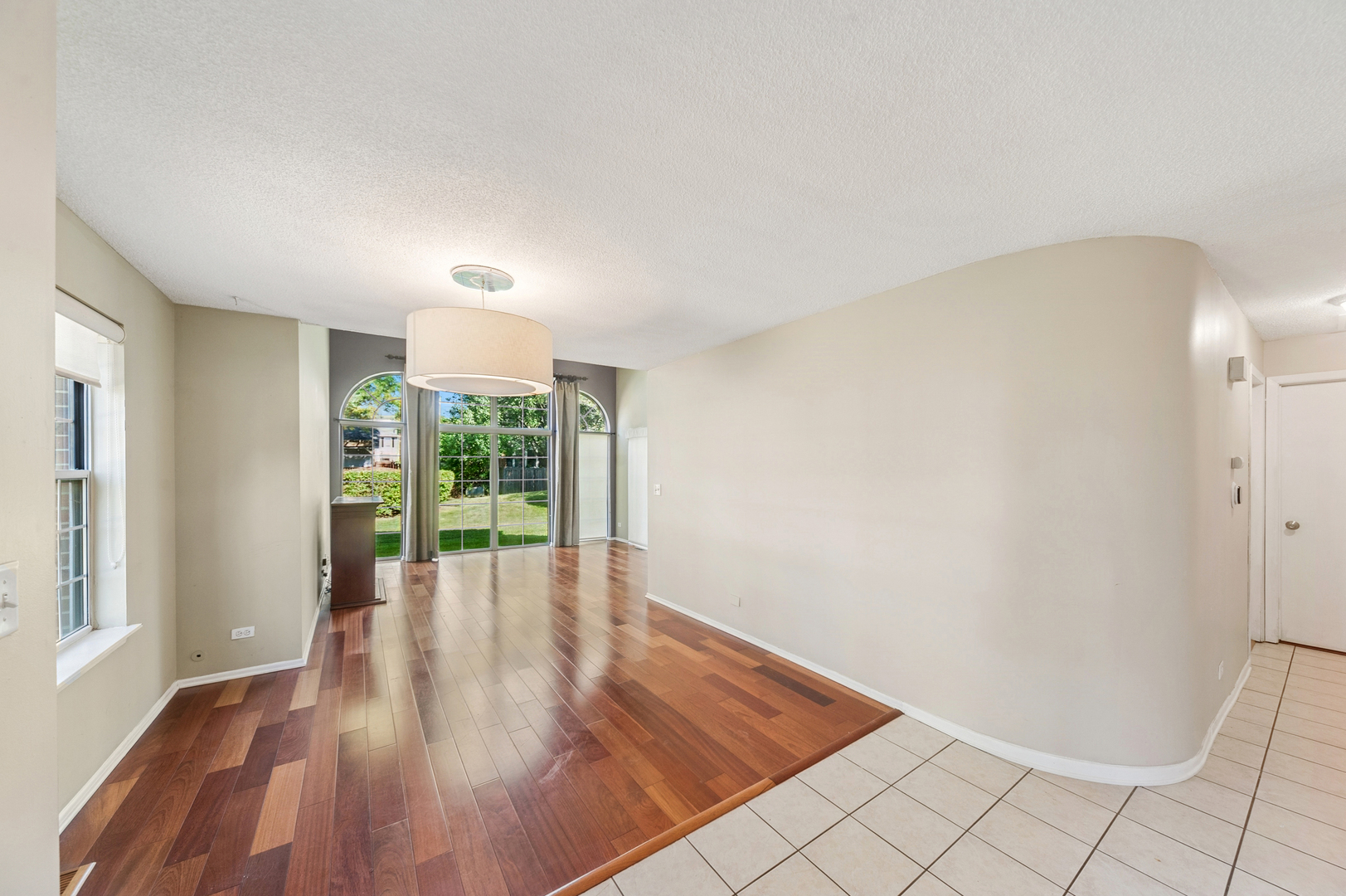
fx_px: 448
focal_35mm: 12
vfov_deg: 89.9
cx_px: 673
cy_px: 448
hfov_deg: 112.7
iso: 320
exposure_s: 1/15
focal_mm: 12
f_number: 8
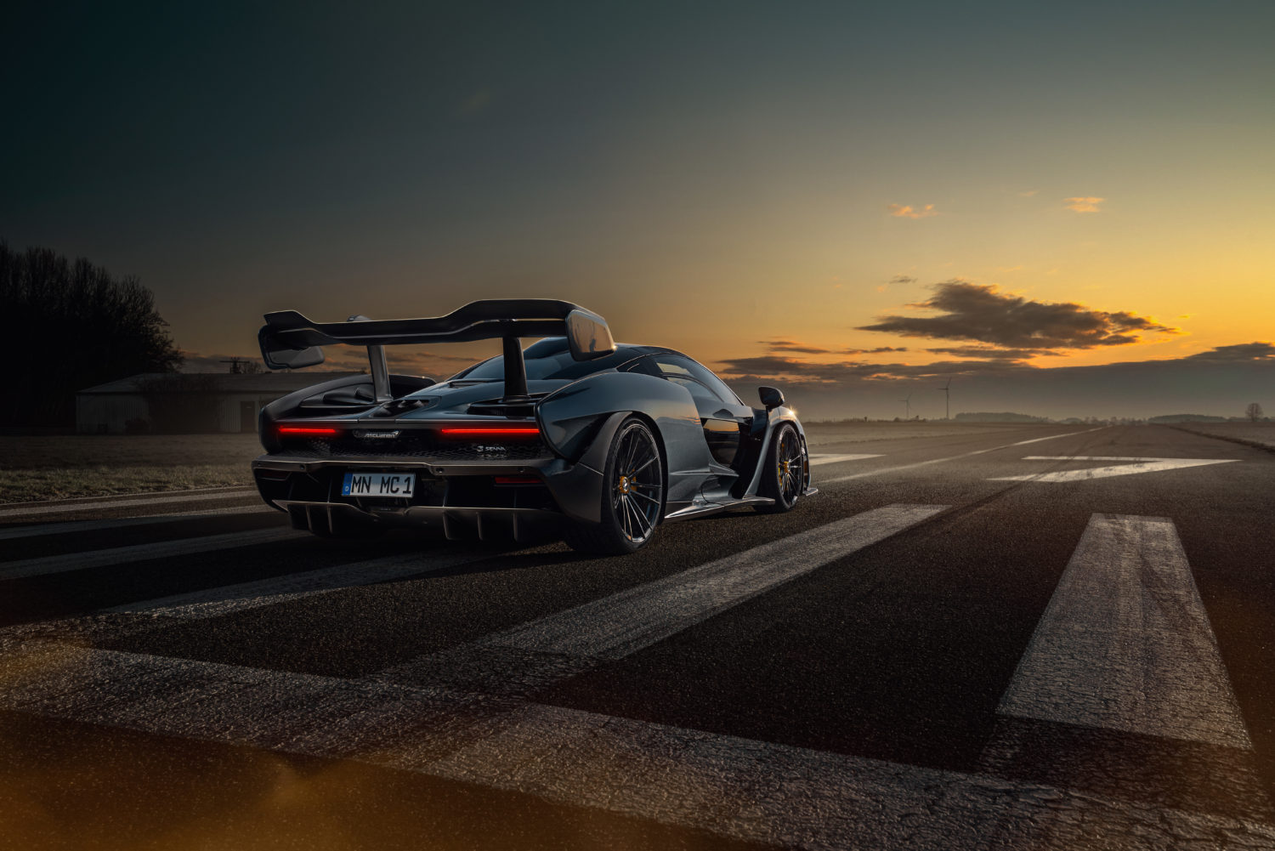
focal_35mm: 31
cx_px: 638
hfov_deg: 60.3
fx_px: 1098
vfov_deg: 42.4
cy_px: 426
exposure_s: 1/160
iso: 200
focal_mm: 31
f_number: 9
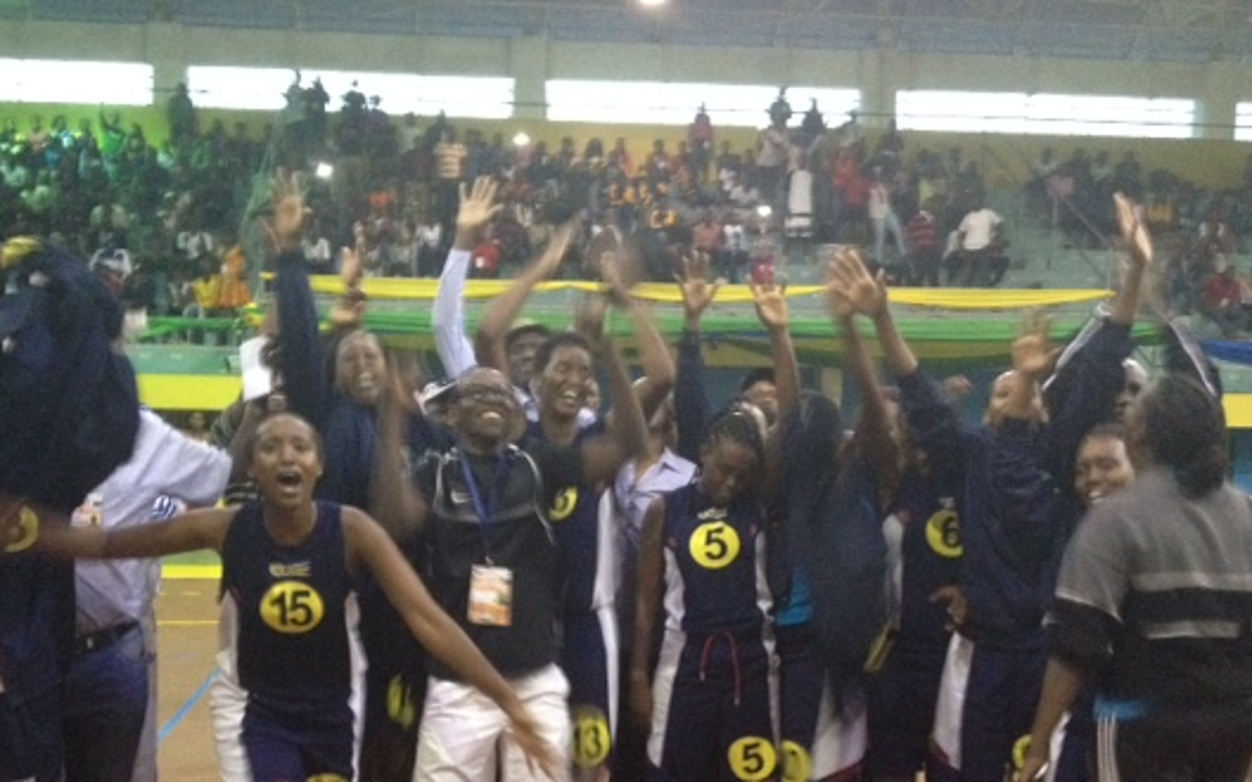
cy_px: 550
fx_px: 1535
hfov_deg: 44.3
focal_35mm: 45
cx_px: 548
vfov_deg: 28.3
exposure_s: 1/17
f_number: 2.4
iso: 500
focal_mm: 4.28
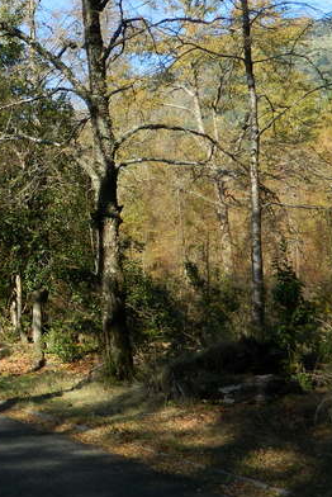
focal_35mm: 53
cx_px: -80
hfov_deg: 23.1
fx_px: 732
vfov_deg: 37.0
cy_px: 155
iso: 80
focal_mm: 4.5
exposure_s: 1/320
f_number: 3.1
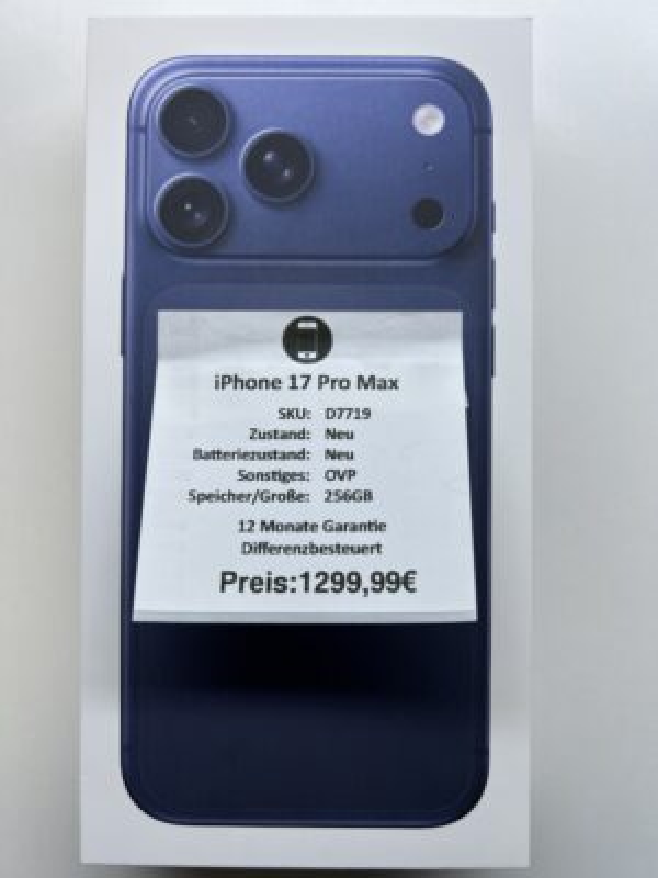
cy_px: 439
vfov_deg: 67.3
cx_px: 329
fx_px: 659
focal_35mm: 26
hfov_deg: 53.1
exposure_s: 1/318
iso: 50
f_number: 1.5
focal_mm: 5.7
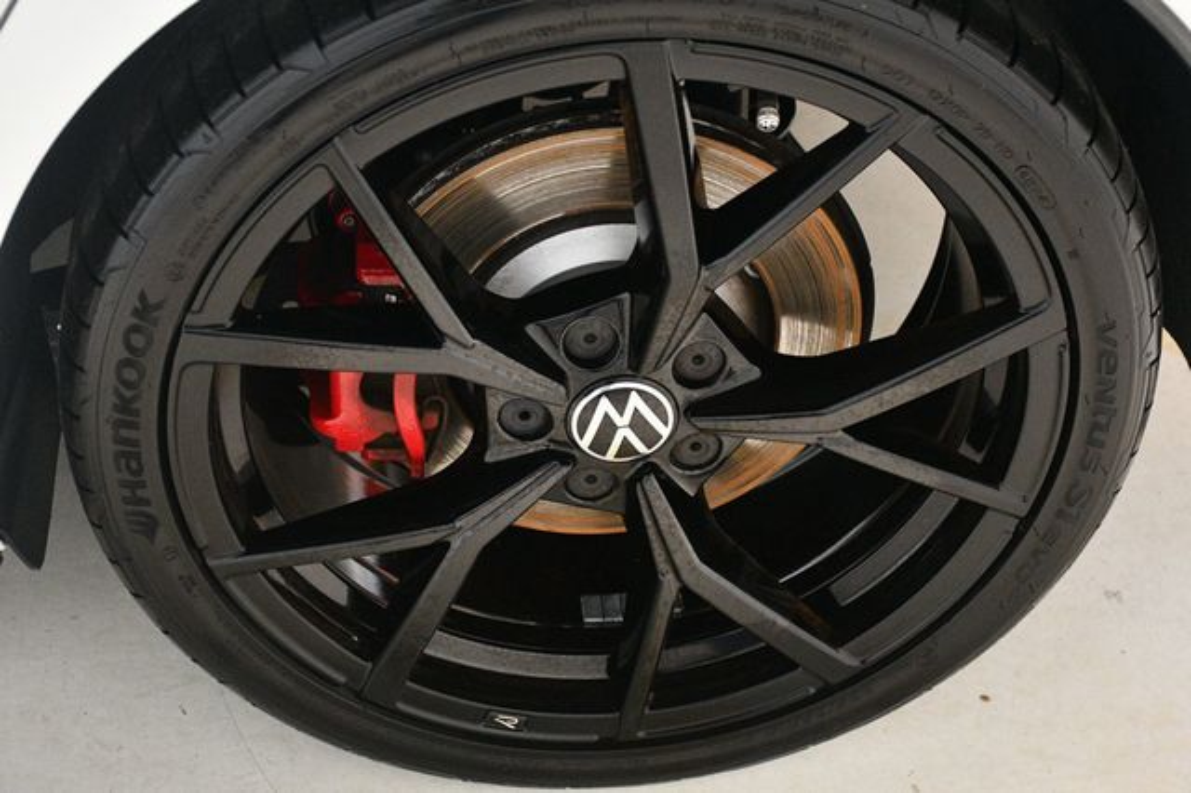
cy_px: 396
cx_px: 596
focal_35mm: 63
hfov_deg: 31.9
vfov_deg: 21.5
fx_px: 2083
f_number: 4.5
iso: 4500
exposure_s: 1/60
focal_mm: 42
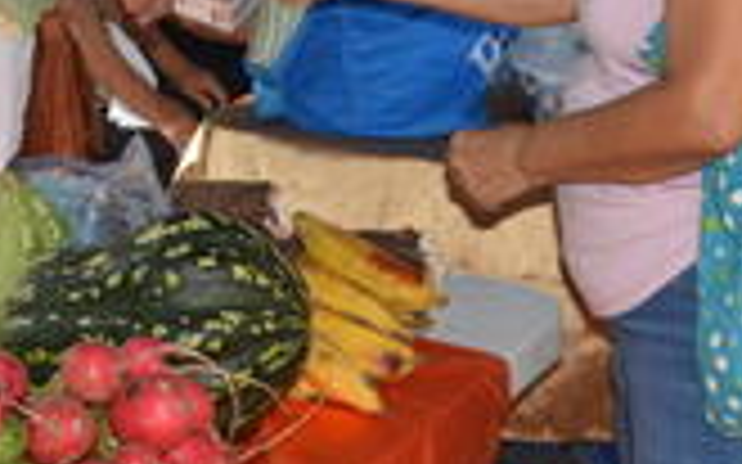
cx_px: 171
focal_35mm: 102
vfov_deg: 12.7
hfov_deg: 20.2
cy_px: 14
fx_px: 2062
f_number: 8
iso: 200
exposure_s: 1/125
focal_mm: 22
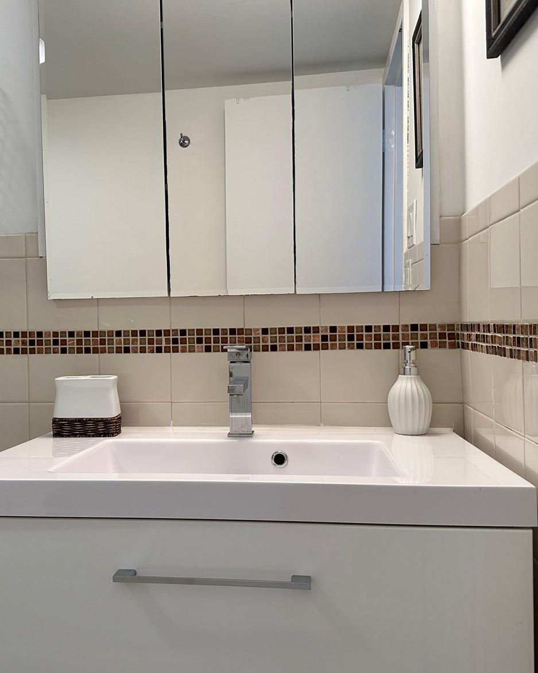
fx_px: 637
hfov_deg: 45.6
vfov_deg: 55.7
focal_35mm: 32
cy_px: 336
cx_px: 220
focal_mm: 6.86
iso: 160
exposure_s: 1/120
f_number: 1.78
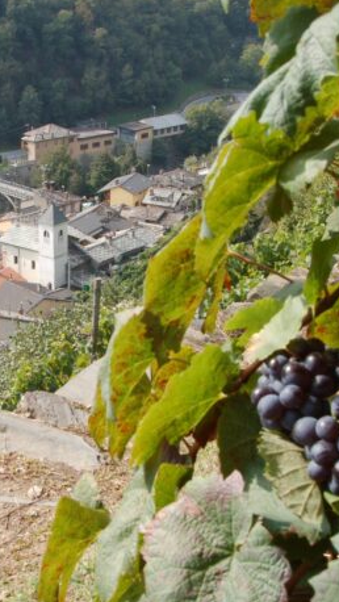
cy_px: 300
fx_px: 990
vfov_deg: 33.8
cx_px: 75
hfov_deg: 19.3
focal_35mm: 62
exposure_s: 1/125
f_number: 16
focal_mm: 26
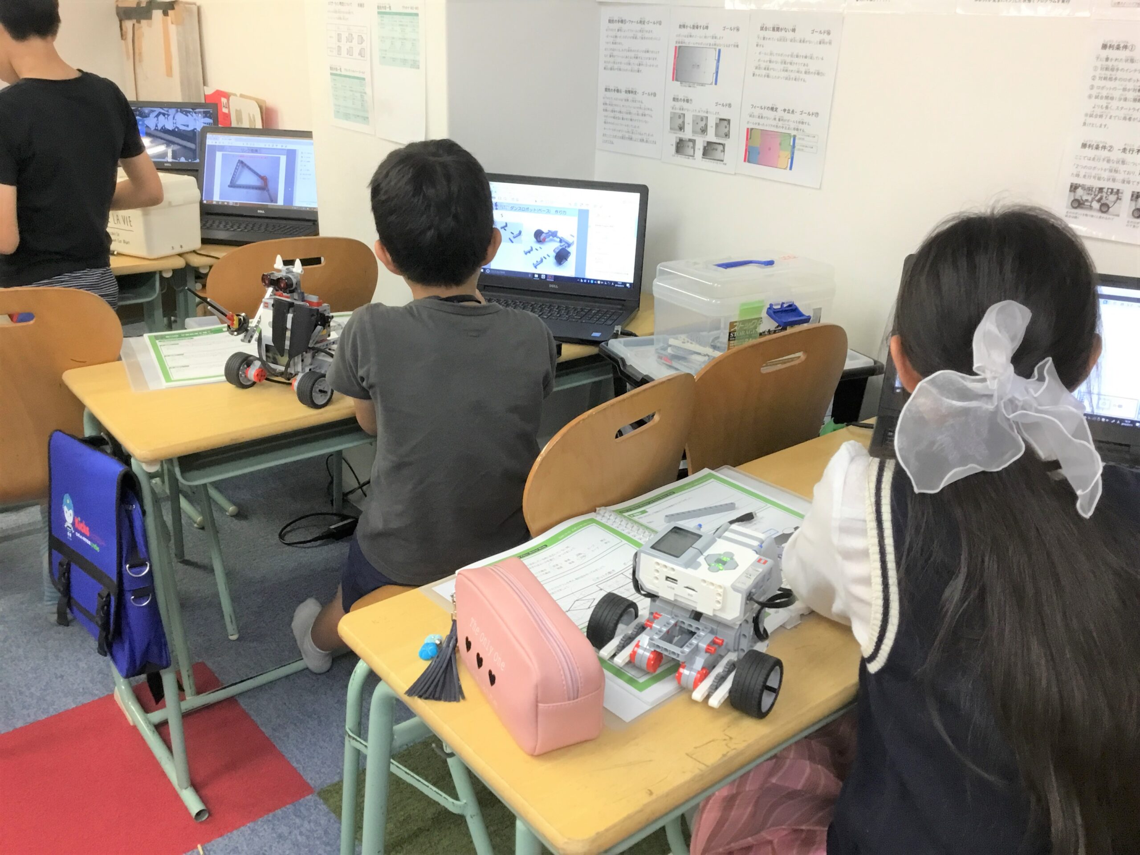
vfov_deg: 45.4
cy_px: 428
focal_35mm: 31
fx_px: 1021
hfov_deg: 58.4
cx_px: 570
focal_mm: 3.3
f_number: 2.4
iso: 125
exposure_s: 1/33
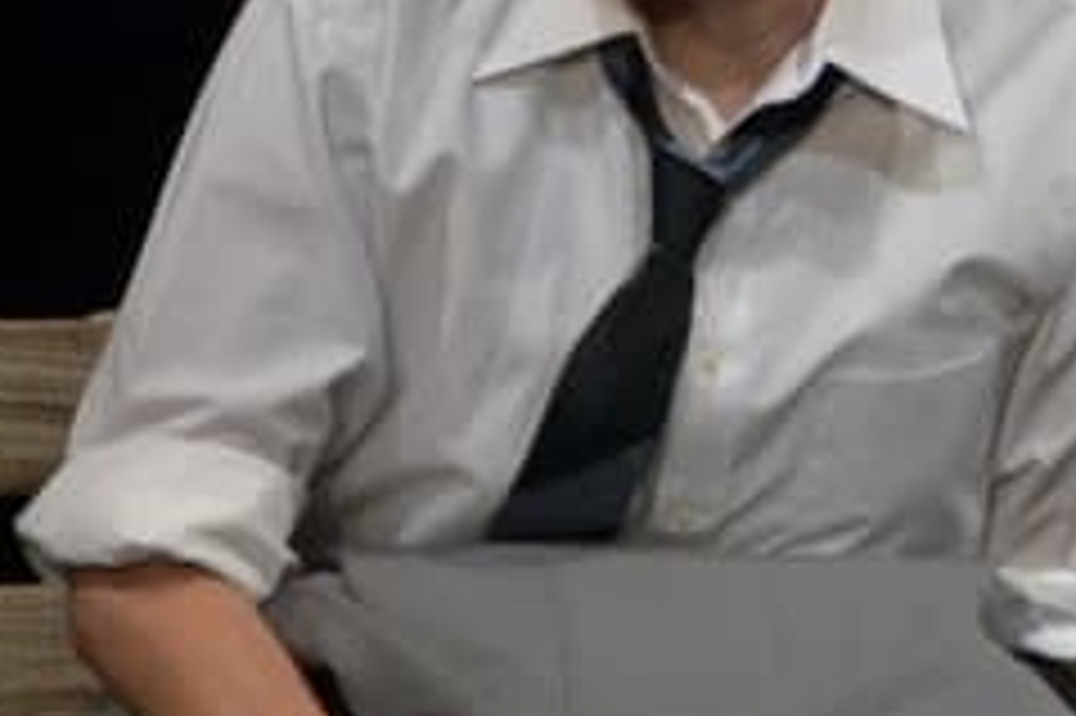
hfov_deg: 5.8
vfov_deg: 3.9
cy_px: 243
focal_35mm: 353
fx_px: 10543
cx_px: 1103
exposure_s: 1/80
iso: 800
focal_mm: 52
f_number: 5.6
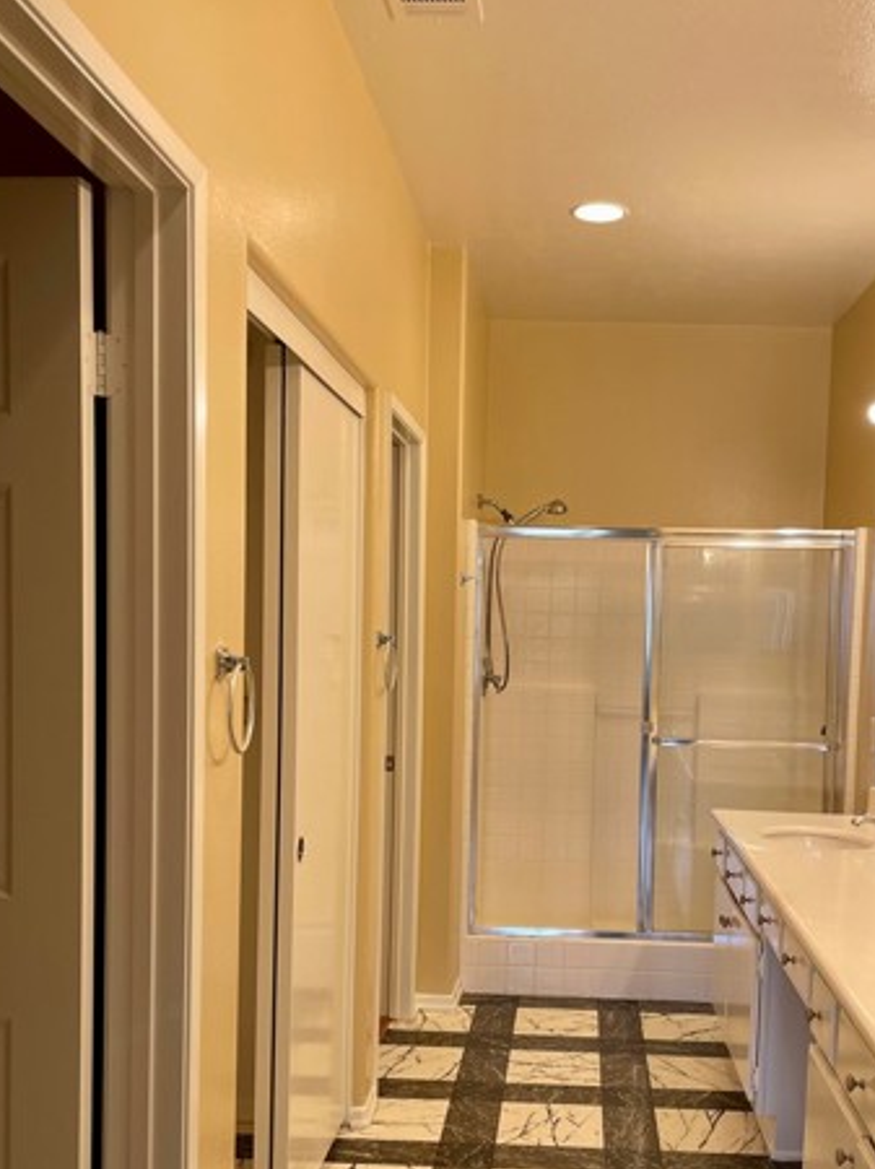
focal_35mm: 37
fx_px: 1248
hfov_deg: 38.5
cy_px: 717
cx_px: 527
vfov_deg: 49.8
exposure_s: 1/120
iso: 50
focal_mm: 4.2
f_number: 1.6
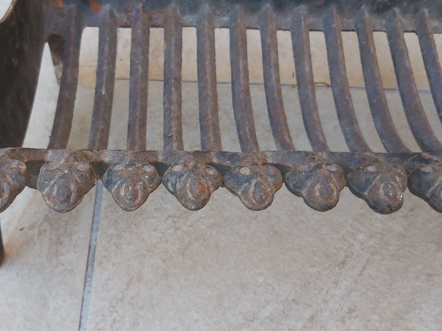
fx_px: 485
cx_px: 166
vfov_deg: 37.7
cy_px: 151
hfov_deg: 48.5
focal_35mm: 38
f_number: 1.7
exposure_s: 1/100
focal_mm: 3.92
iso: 80
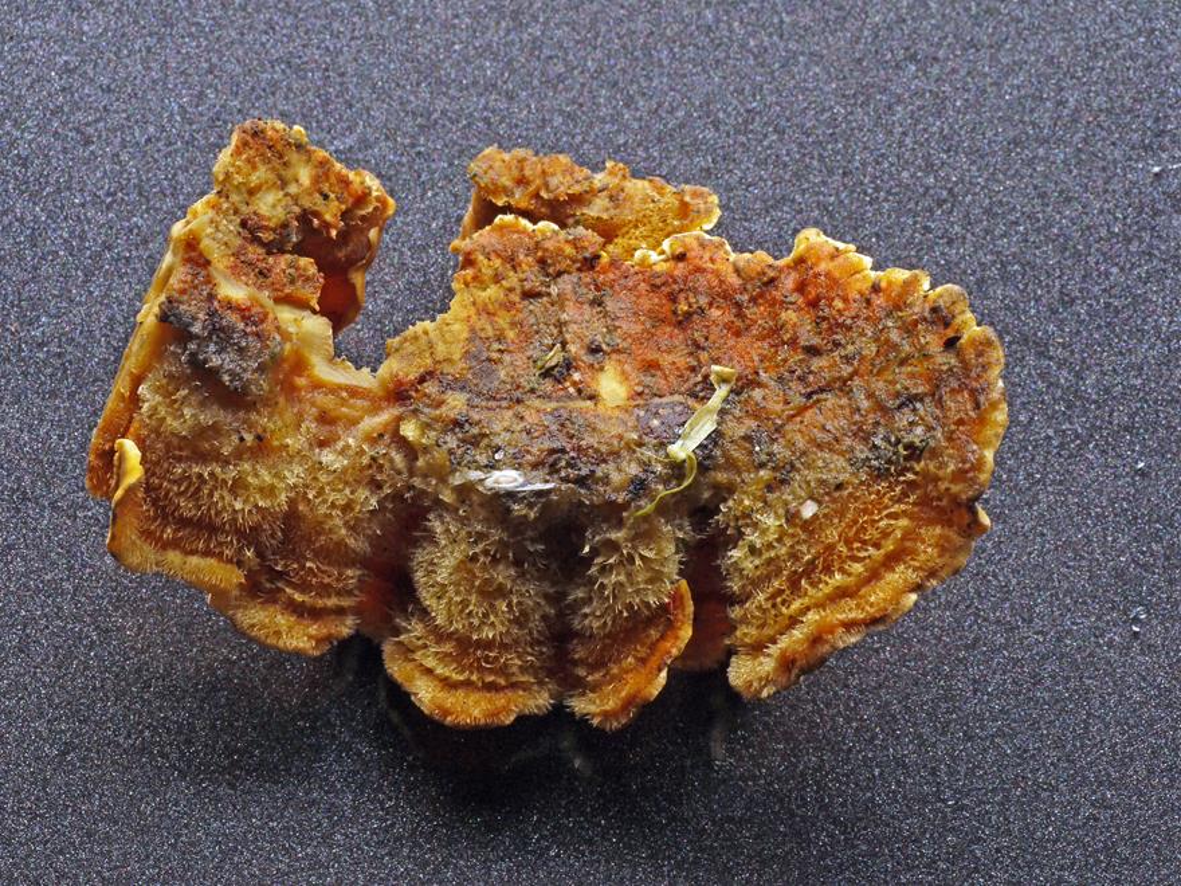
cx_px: 590
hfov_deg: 21.8
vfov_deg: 16.4
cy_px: 443
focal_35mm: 90
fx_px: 3071
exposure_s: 1/2.5
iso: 200
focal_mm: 45
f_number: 20
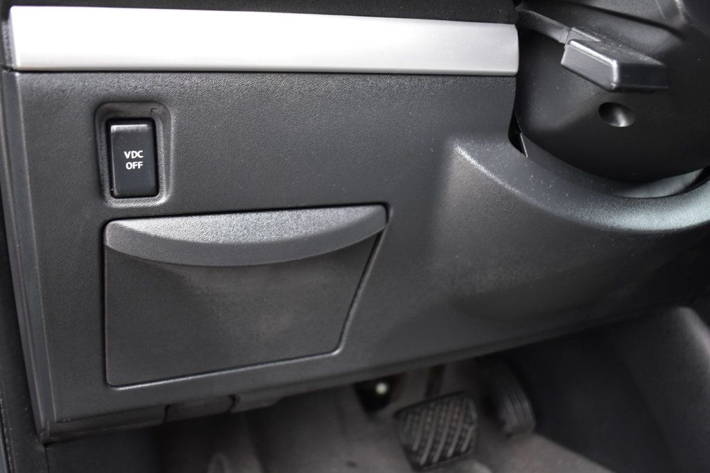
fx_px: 680
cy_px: 236
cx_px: 355
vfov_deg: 38.3
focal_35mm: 34
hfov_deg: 55.1
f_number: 3.8
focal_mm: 23
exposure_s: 1/10
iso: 1600
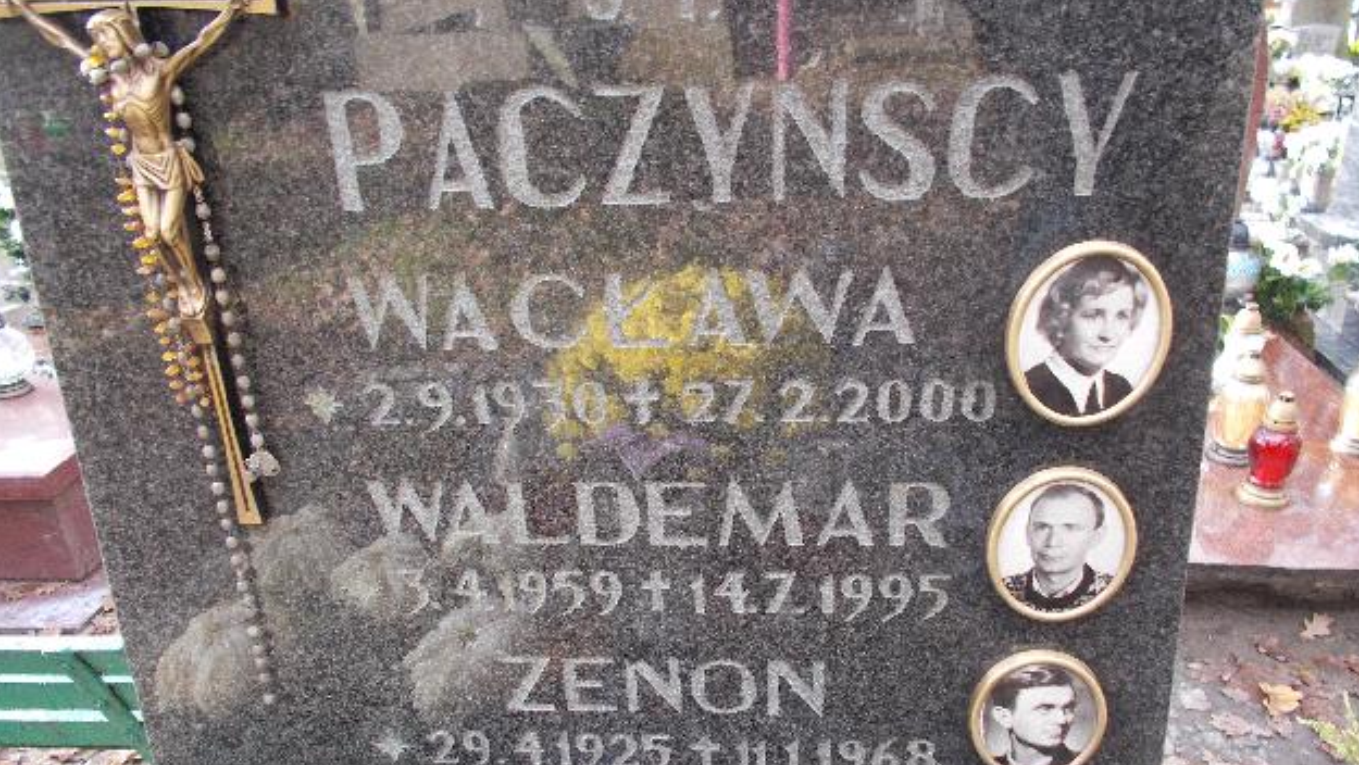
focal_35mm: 29
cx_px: 683
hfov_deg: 66.0
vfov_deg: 40.1
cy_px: 439
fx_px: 1045
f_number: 3.2
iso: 80
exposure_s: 1/40
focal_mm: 4.6
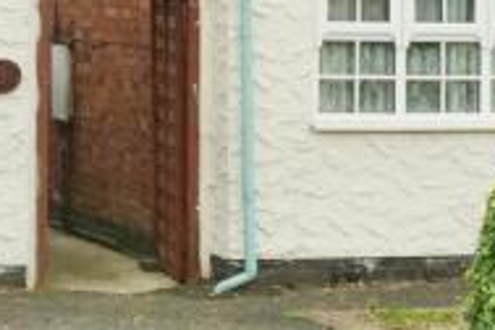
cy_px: -321
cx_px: 113
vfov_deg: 7.4
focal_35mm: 179
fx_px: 2461
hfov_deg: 11.5
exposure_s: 1/320
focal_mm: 33
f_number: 18
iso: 2000
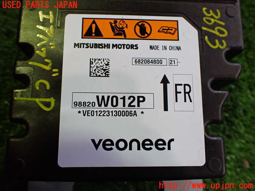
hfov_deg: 60.0
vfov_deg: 46.8
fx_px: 221
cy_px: 96
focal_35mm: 30
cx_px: 128
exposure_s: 1/125
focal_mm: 5.4
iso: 500
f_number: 2.3
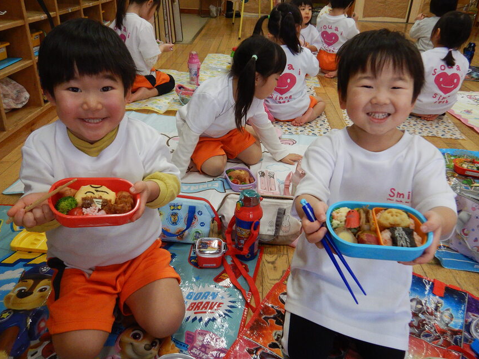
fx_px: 388
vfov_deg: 49.7
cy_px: 171
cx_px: 238
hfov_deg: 63.4
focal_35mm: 28
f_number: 2.8
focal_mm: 4.3
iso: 125
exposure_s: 1/50
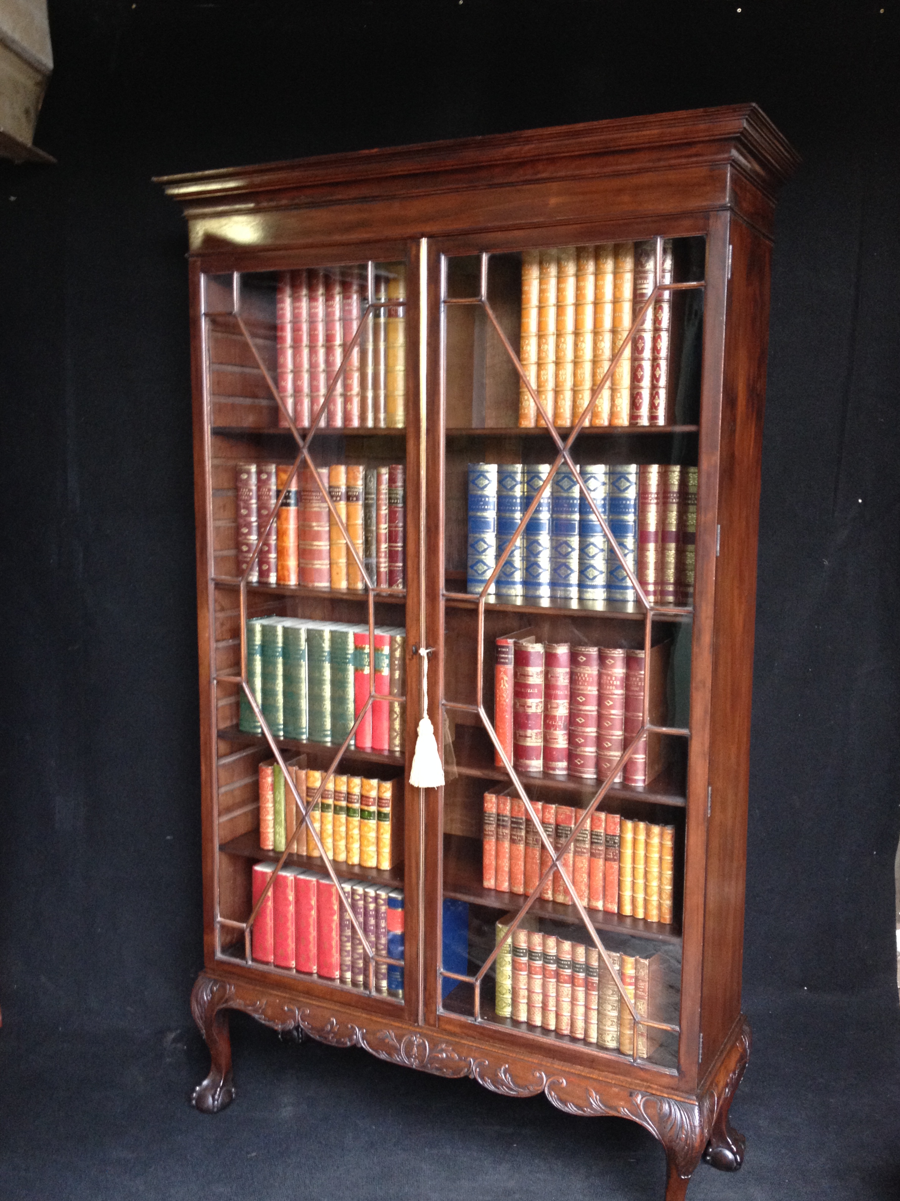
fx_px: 1248
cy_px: 616
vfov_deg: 51.3
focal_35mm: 36
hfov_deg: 39.7
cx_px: 451
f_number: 2.4
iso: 200
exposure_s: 1/20
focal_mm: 4.28
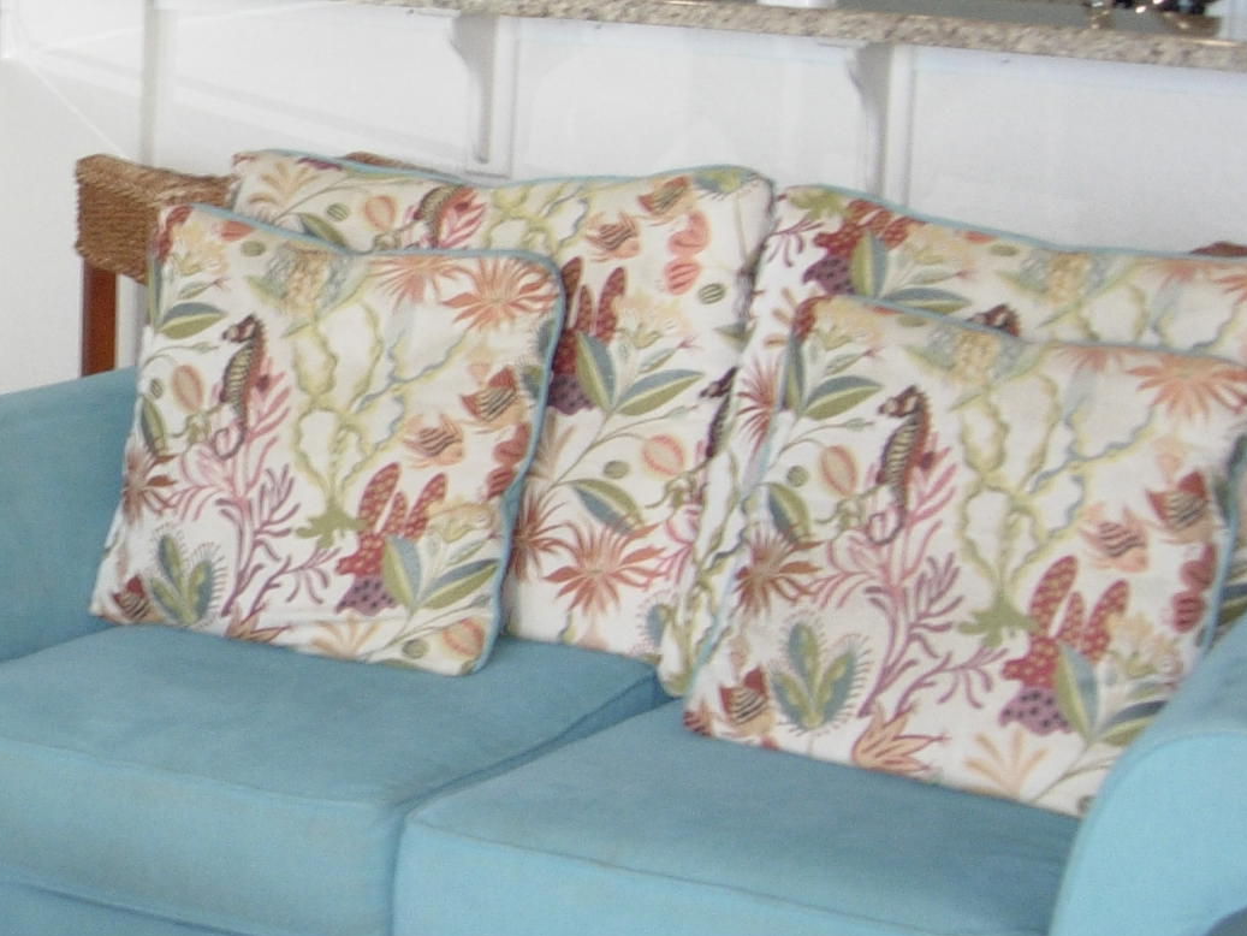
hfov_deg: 19.9
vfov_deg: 15.6
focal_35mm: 95
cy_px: 486
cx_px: -58
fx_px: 3423
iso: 79
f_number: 2.8
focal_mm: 7.8
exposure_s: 1/35.9
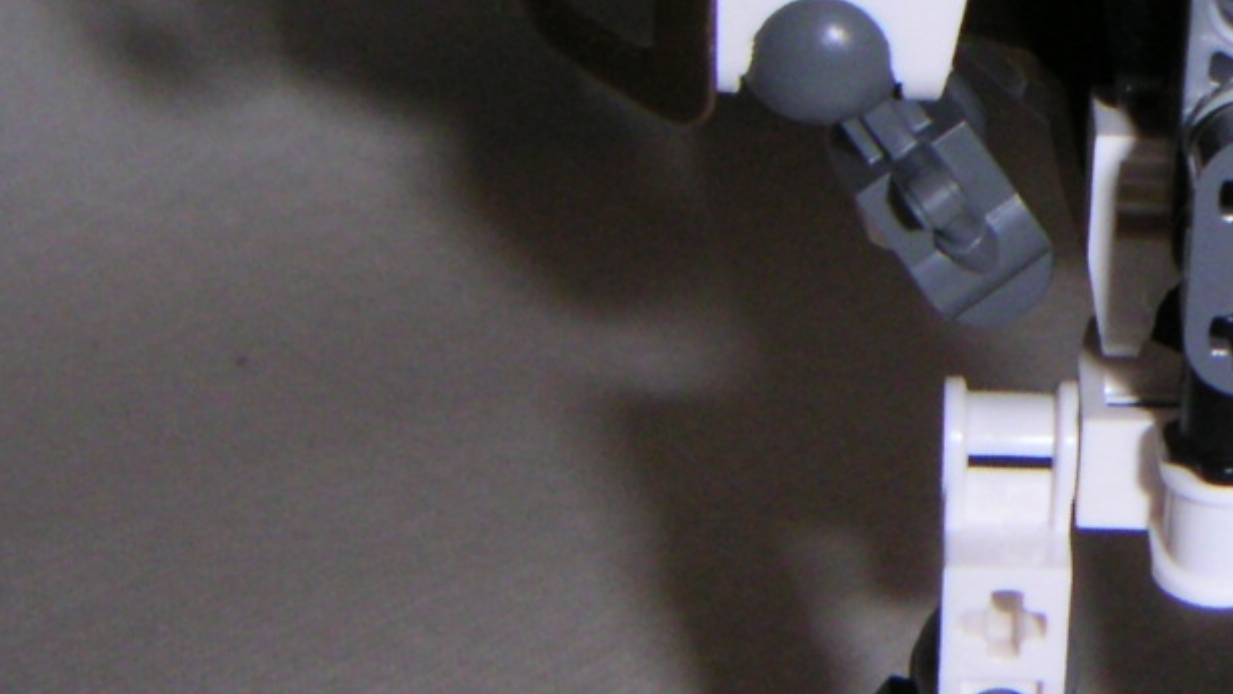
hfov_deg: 22.1
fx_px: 3041
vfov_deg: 13.0
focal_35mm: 93
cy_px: 267
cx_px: 1209
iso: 200
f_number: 6.7
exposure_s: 1/45
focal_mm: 5.4
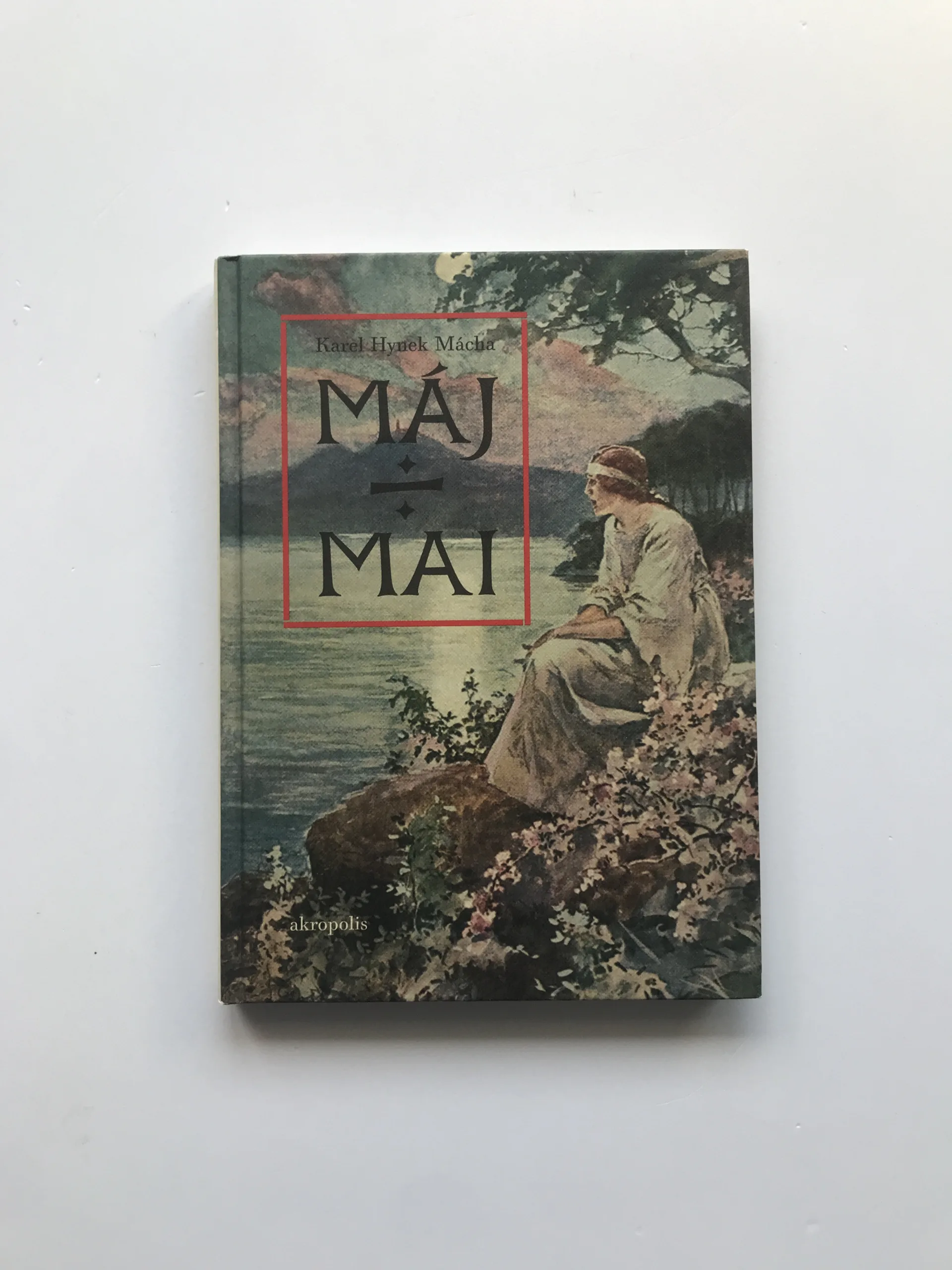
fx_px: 1027
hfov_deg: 49.7
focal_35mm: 28
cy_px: 635
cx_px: 476
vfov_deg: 63.4
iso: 25
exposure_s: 1/50
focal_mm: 3.99
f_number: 1.8
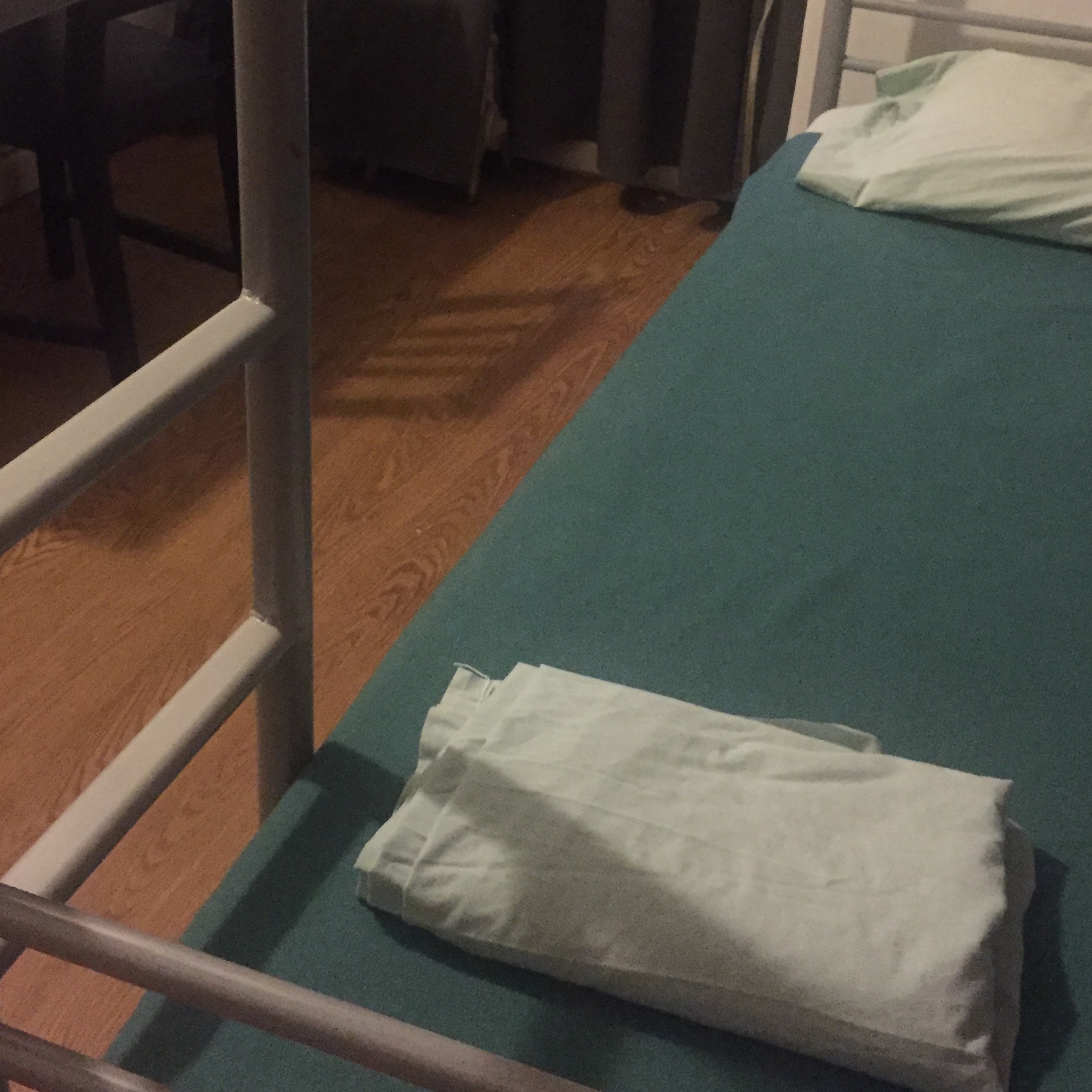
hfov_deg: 37.6
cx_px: 542
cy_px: 432
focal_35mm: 45
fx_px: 1606
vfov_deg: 37.4
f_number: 2.2
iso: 400
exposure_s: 1/15
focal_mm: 4.15
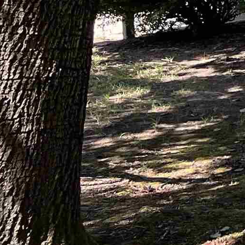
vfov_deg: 11.8
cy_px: -178
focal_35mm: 138
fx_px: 1105
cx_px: 661
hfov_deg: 10.3
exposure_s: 1/539
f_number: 1.5
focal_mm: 5.7
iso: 50
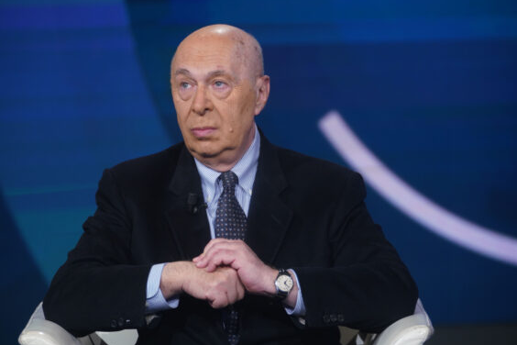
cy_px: 172
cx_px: 246
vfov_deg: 4.3
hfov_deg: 6.5
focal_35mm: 319
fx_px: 4581
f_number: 5.6
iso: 1250
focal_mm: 300
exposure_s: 1/125
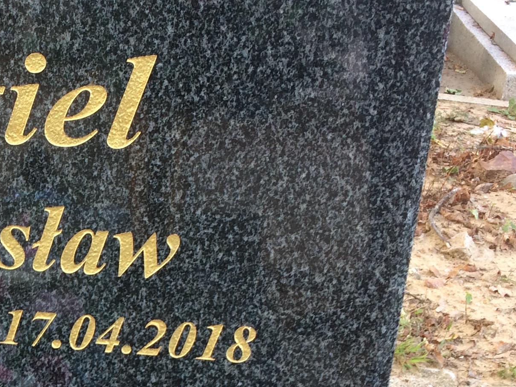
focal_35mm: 78
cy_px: 363
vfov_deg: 18.5
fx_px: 1162
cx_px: -94
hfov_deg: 23.1
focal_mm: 4.15
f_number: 2.2
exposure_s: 1/50
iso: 40
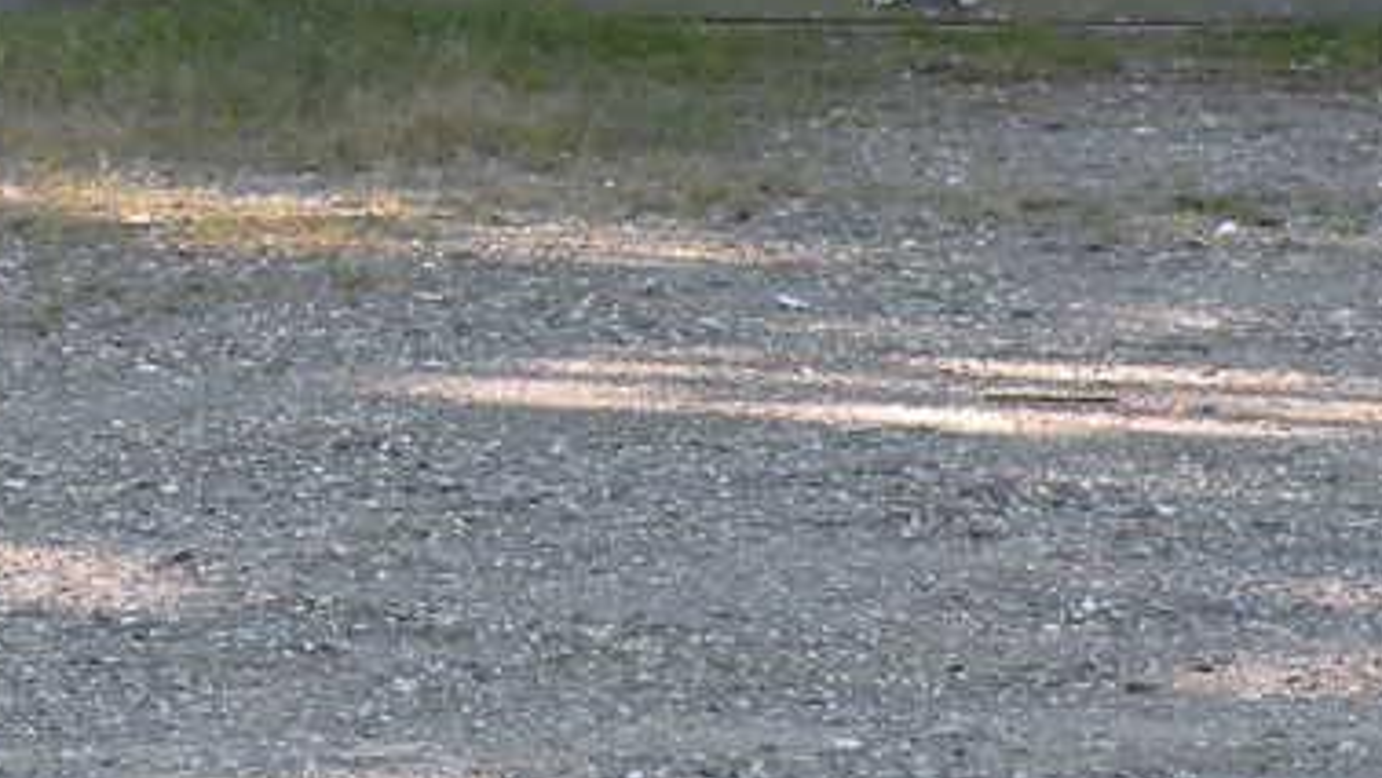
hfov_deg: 5.0
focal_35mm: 429
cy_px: -544
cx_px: -347
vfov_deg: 2.8
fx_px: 15727
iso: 64
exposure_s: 1/79.2
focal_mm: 16.4
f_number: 4
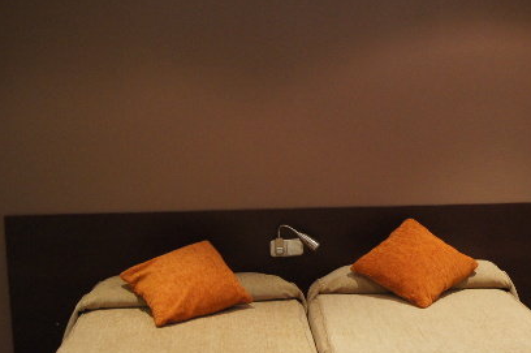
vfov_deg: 25.4
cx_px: 474
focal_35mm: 53
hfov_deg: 35.4
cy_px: 195
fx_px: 781
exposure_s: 1/30
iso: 640
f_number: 3.5
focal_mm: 18
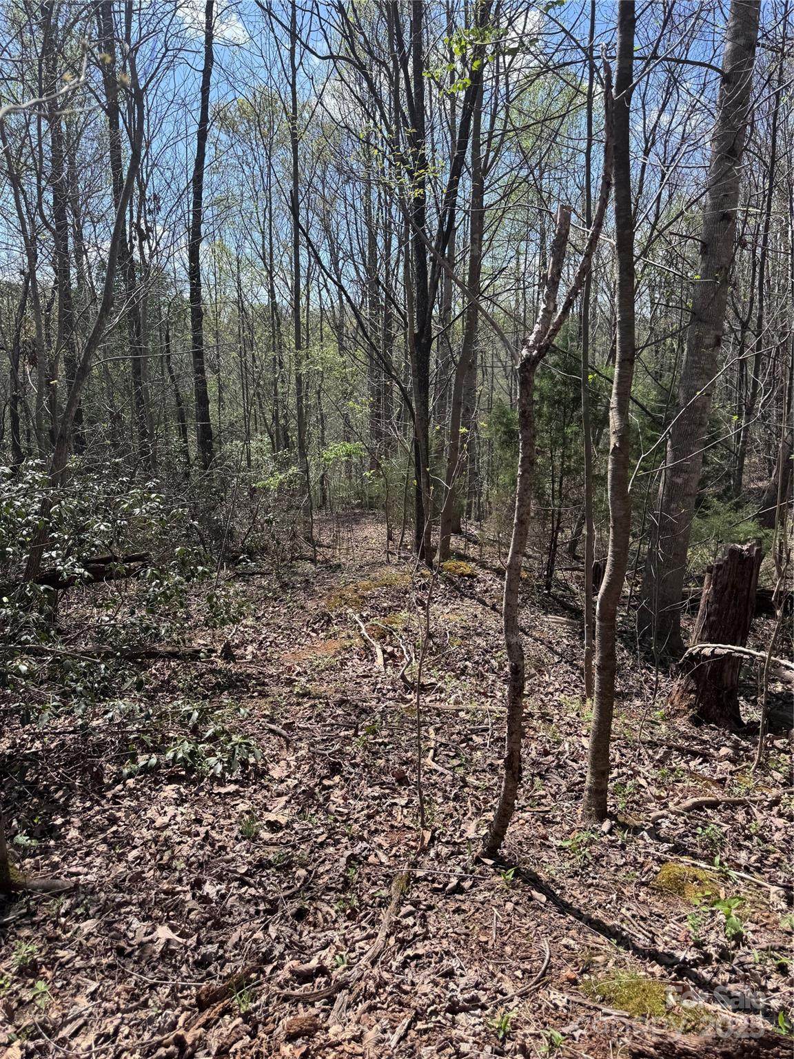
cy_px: 530
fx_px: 734
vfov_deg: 71.6
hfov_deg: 56.8
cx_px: 397
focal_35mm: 24
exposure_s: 1/2331
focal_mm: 6.76
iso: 80
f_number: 1.78
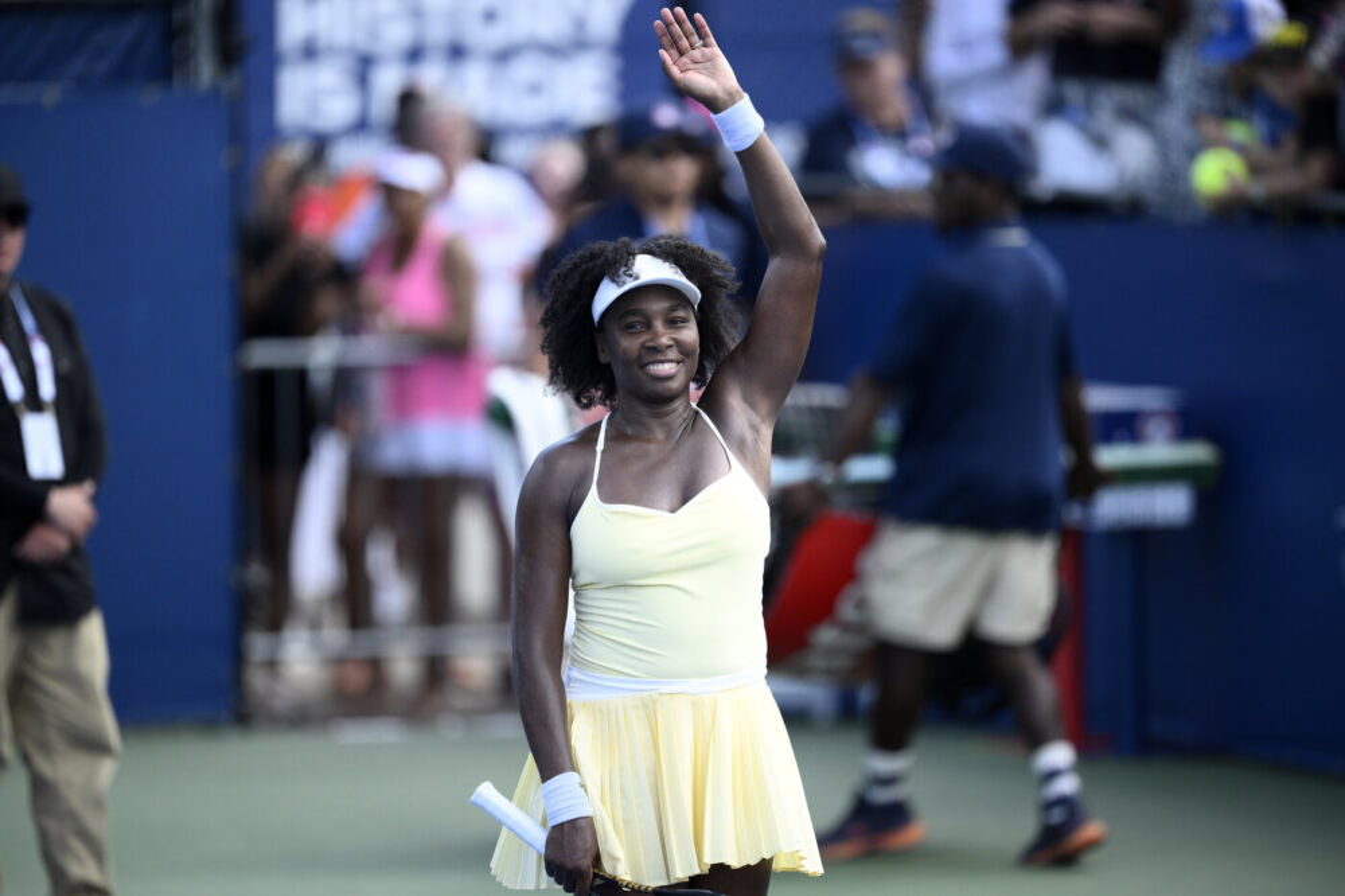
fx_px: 14939
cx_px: 672
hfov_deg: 5.2
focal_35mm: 400
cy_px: 448
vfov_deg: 3.4
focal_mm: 400
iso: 1000
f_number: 2.8
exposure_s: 1/3200
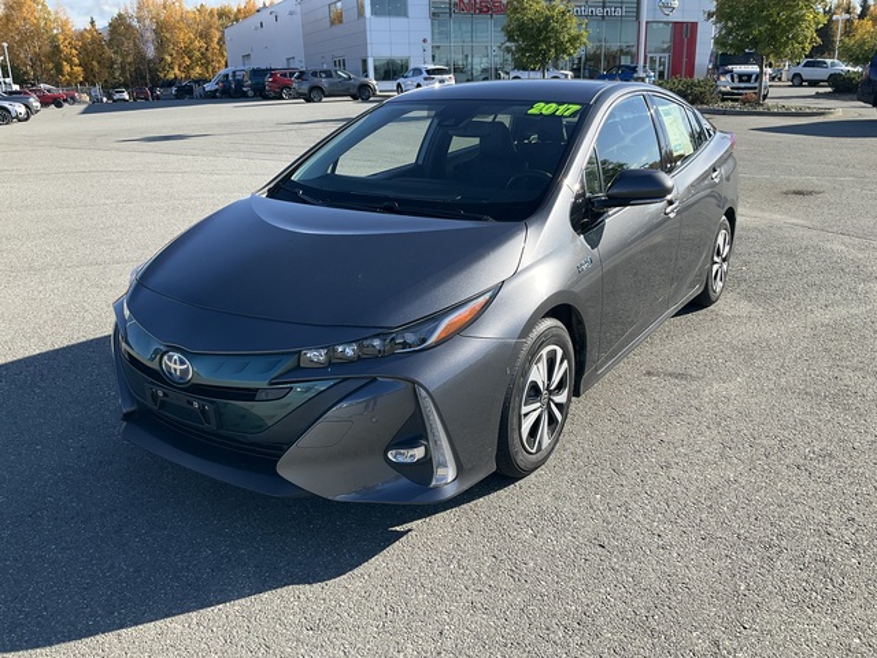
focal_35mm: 29
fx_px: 735
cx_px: 438
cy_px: 329
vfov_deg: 48.2
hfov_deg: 61.7
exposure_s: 1/842
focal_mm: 3
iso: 25
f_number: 1.8
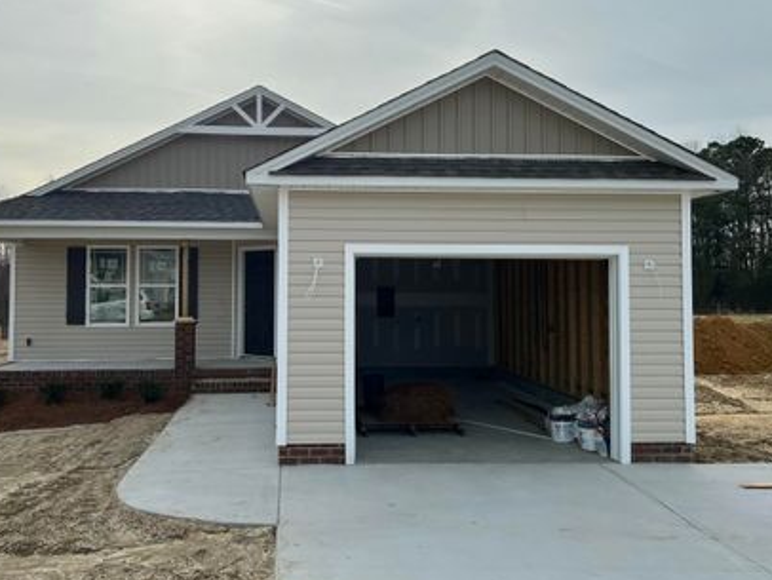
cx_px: 327
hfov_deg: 56.5
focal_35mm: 32
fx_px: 714
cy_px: 261
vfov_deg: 44.1
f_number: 1.5
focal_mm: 5.7
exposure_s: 1/9434
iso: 50
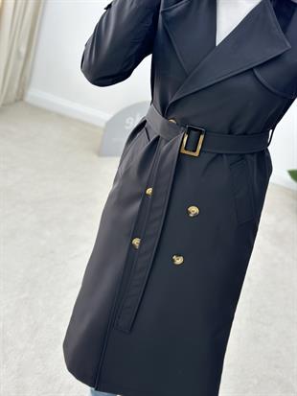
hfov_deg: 30.3
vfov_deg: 39.6
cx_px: 148
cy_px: 198
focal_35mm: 48
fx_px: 549
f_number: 1.78
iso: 80
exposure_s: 1/227
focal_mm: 6.86
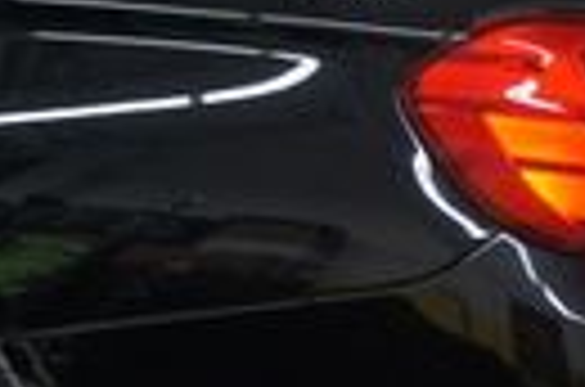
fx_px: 2156
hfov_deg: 15.4
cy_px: 248
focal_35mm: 133
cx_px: 351
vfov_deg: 10.3
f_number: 4
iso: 200
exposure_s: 1/30
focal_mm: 18
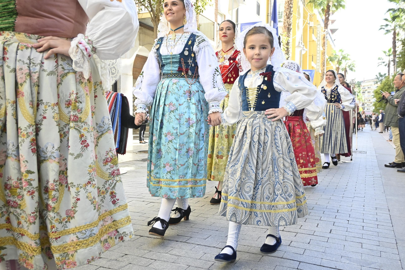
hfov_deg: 58.3
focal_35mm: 32
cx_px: 202
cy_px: 135
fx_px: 363
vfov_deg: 40.8
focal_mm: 21.5
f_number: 4.5
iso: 640
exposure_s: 1/400
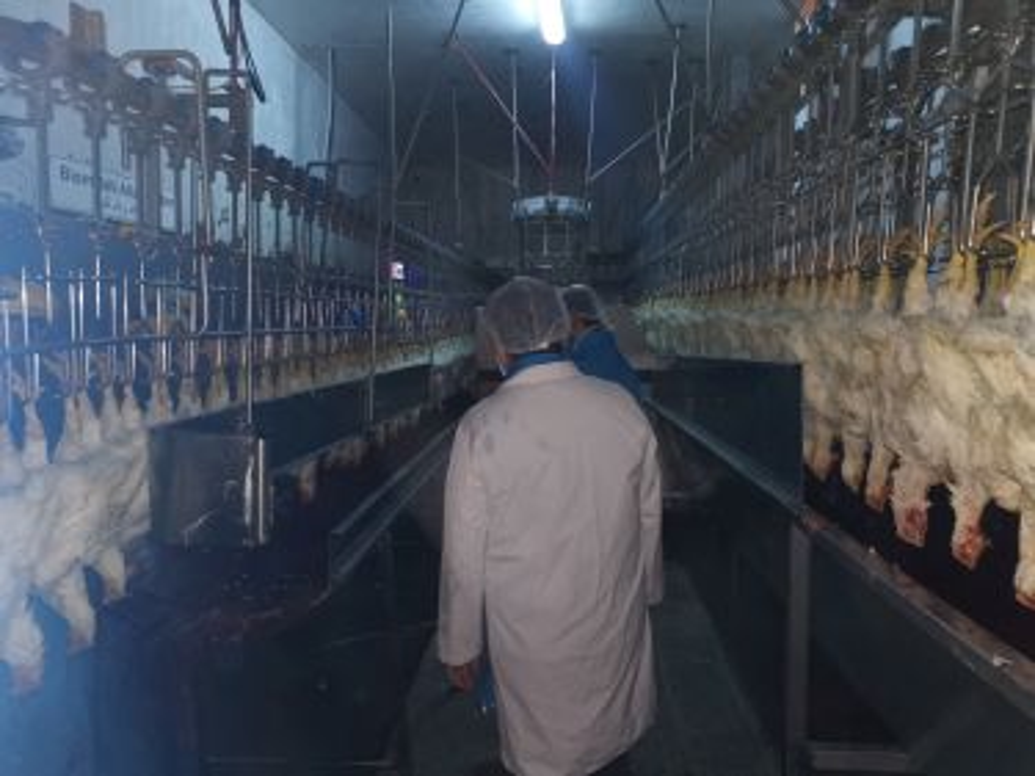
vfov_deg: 51.3
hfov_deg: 65.3
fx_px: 807
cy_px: 388
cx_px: 518
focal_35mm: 27
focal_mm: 5.58
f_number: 1.8
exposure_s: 1/33.3
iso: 500
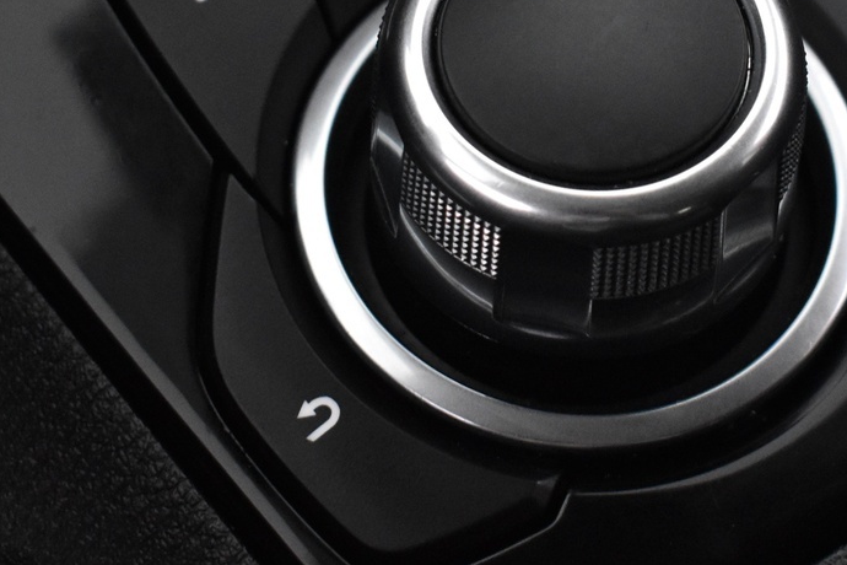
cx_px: 535
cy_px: 31
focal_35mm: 123
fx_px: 2898
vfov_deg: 11.0
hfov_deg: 16.6
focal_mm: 35
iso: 3200
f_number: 4.5
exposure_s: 1/40
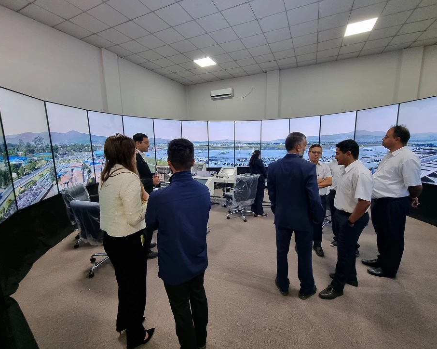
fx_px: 181
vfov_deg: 88.0
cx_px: 216
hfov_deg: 100.7
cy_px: 178
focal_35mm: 14
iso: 200
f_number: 2.2
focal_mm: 2.2
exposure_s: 1/50
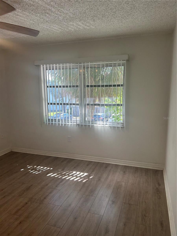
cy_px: 118
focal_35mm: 26
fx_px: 177
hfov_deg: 53.1
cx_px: 88
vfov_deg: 67.3
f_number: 1.5
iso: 40
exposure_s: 1/120
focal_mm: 5.7
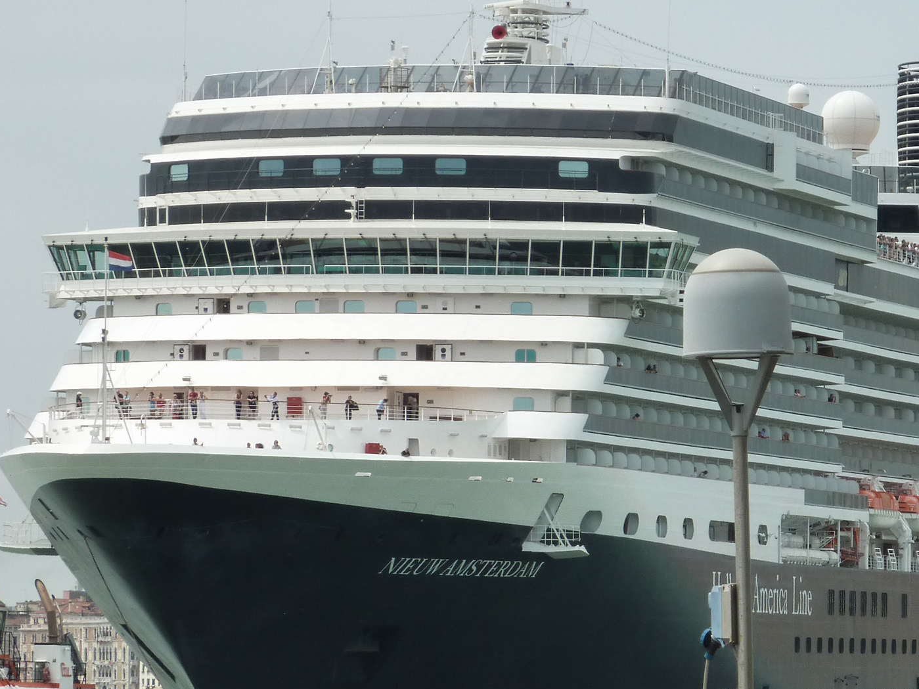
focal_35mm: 235
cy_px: 497
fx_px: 6238
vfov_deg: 6.3
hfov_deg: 8.4
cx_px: 677
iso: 125
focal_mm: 22.5
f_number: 5.6
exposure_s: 1/640
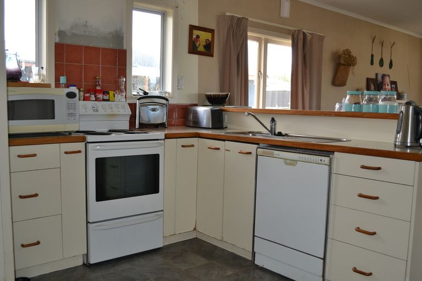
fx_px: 387
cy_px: 140
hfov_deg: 57.2
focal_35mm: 33
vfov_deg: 40.0
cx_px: 211
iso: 250
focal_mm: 22
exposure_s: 1/125
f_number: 4
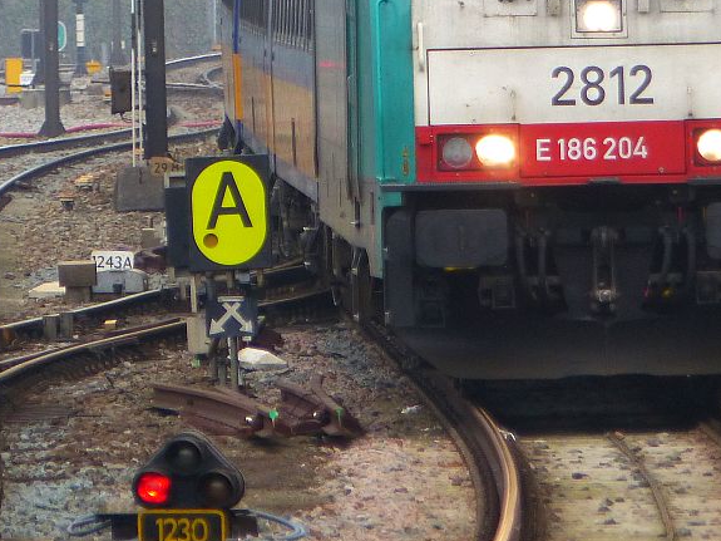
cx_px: 517
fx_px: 21074
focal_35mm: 1012
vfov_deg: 1.5
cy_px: 9
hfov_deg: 2.0
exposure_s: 1/500
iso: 160
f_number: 2.8
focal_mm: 87.3
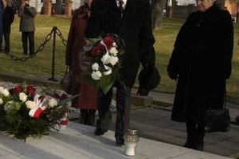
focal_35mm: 85
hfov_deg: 23.2
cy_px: 71
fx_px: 564
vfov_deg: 16.0
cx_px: 16
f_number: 11
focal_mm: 26
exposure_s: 1/160
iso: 200
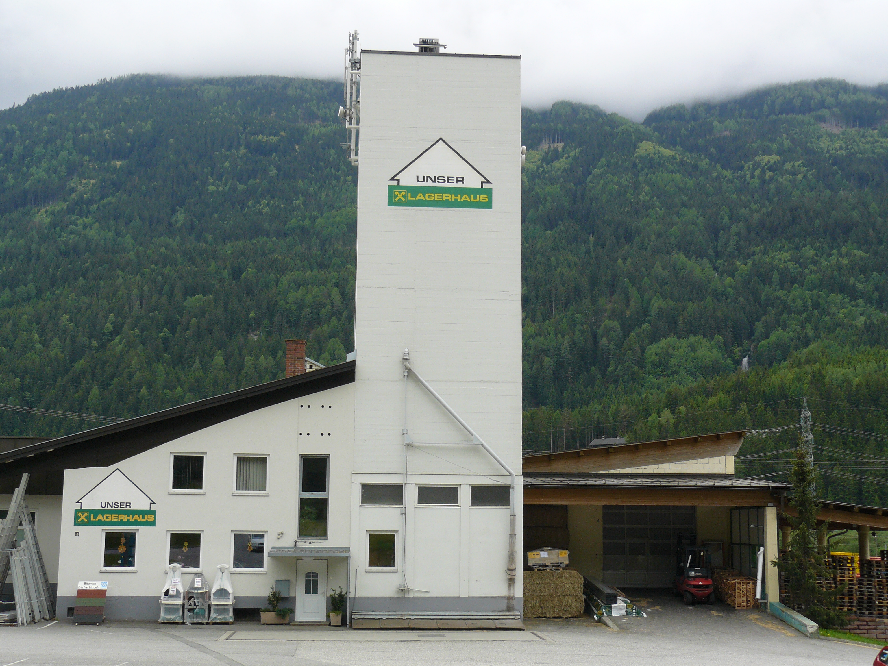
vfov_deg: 30.3
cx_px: 444
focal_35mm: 48
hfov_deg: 39.7
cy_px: 333
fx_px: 1231
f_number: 4.5
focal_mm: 8
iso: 100
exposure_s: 1/250
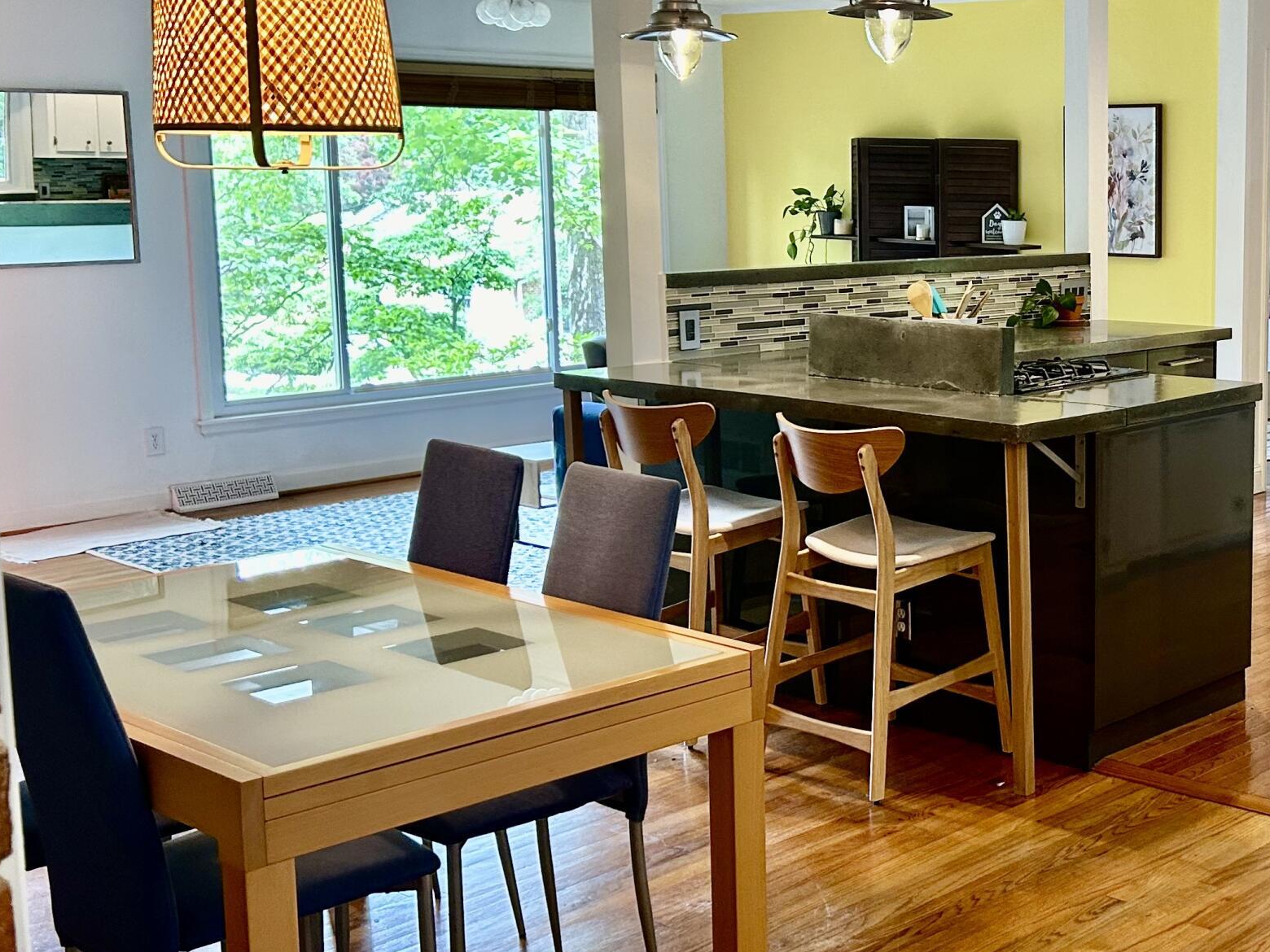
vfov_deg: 29.1
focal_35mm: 50
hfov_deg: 36.0
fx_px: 1834
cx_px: 1131
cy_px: 421
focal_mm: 5.7
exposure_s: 1/60
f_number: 1.5
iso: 160
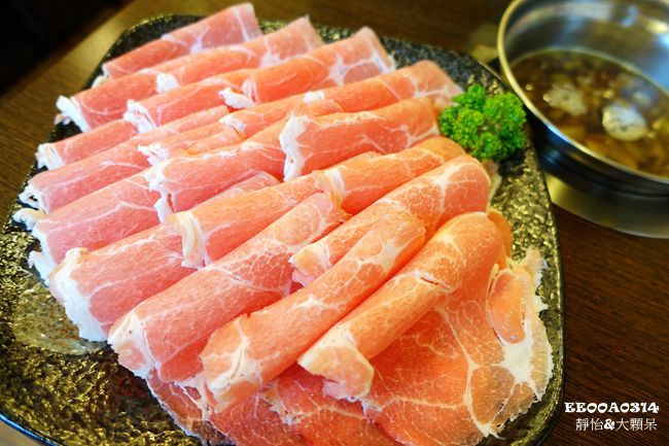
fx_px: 446
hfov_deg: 73.8
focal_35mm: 24
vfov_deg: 53.1
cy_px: 223
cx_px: 334
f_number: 1.8
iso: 125
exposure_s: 1/30
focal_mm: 8.8
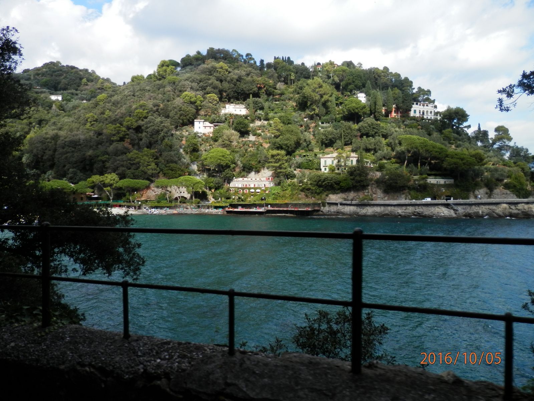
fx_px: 386
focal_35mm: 25
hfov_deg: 69.4
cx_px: 267
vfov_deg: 54.9
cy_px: 200
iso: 80
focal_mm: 4.5
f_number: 3
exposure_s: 1/800
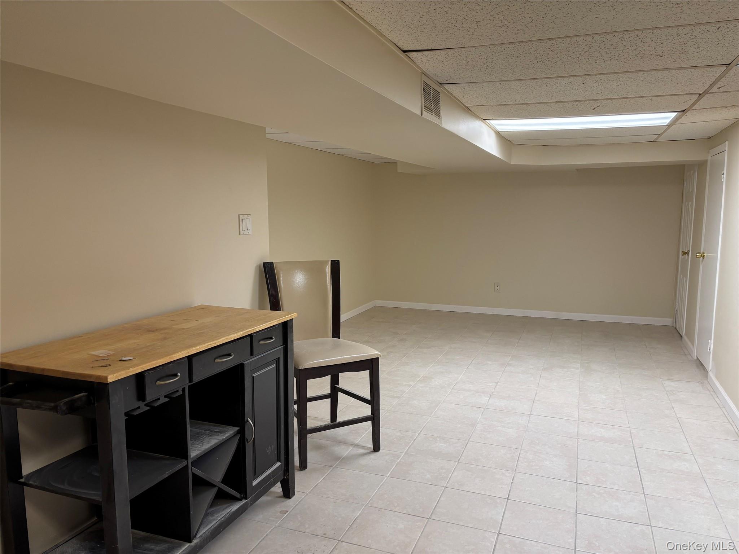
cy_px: 277
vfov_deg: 53.1
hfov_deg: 67.3
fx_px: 555
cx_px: 370
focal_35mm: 26
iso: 80
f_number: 1.6
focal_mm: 5.96
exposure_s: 1/60
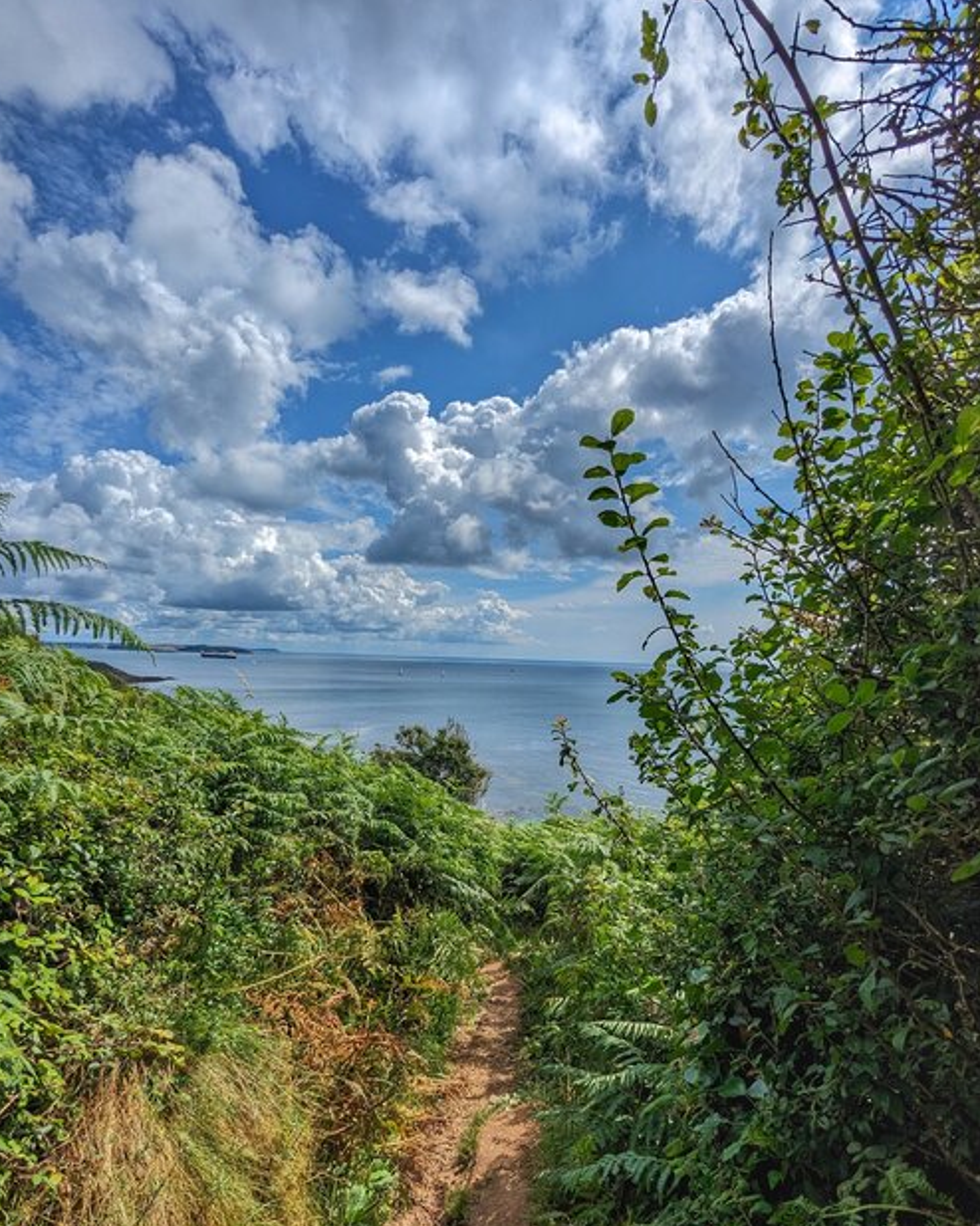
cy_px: 689
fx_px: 653
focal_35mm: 18
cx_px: 500
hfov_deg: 73.8
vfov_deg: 86.0
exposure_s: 1/4902
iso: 49
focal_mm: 2.35
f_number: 2.2
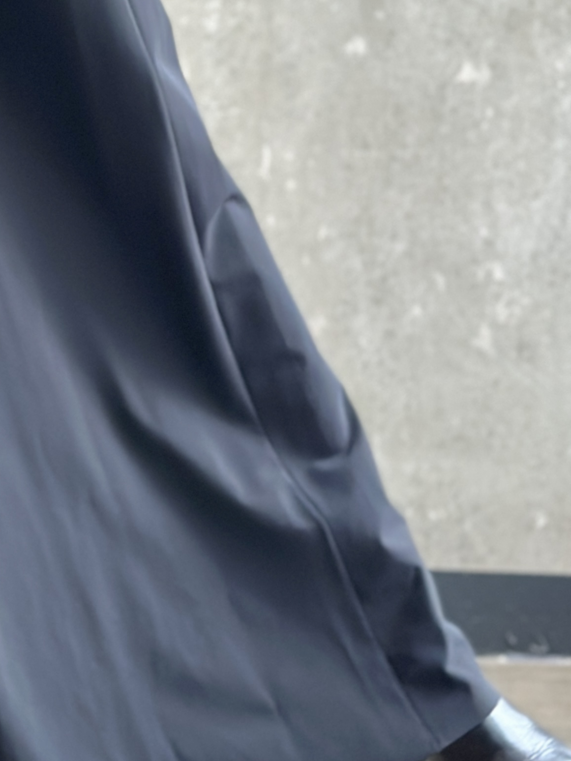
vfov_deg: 15.7
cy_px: 267
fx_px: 2749
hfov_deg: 11.6
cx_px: -97
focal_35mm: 125
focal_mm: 6.86
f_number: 1.78
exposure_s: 1/100
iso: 250
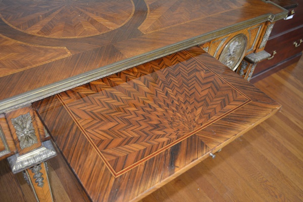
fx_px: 278
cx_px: 152
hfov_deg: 57.2
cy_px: 101
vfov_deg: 40.0
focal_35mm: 33
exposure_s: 1/60
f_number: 4
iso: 1000
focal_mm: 22
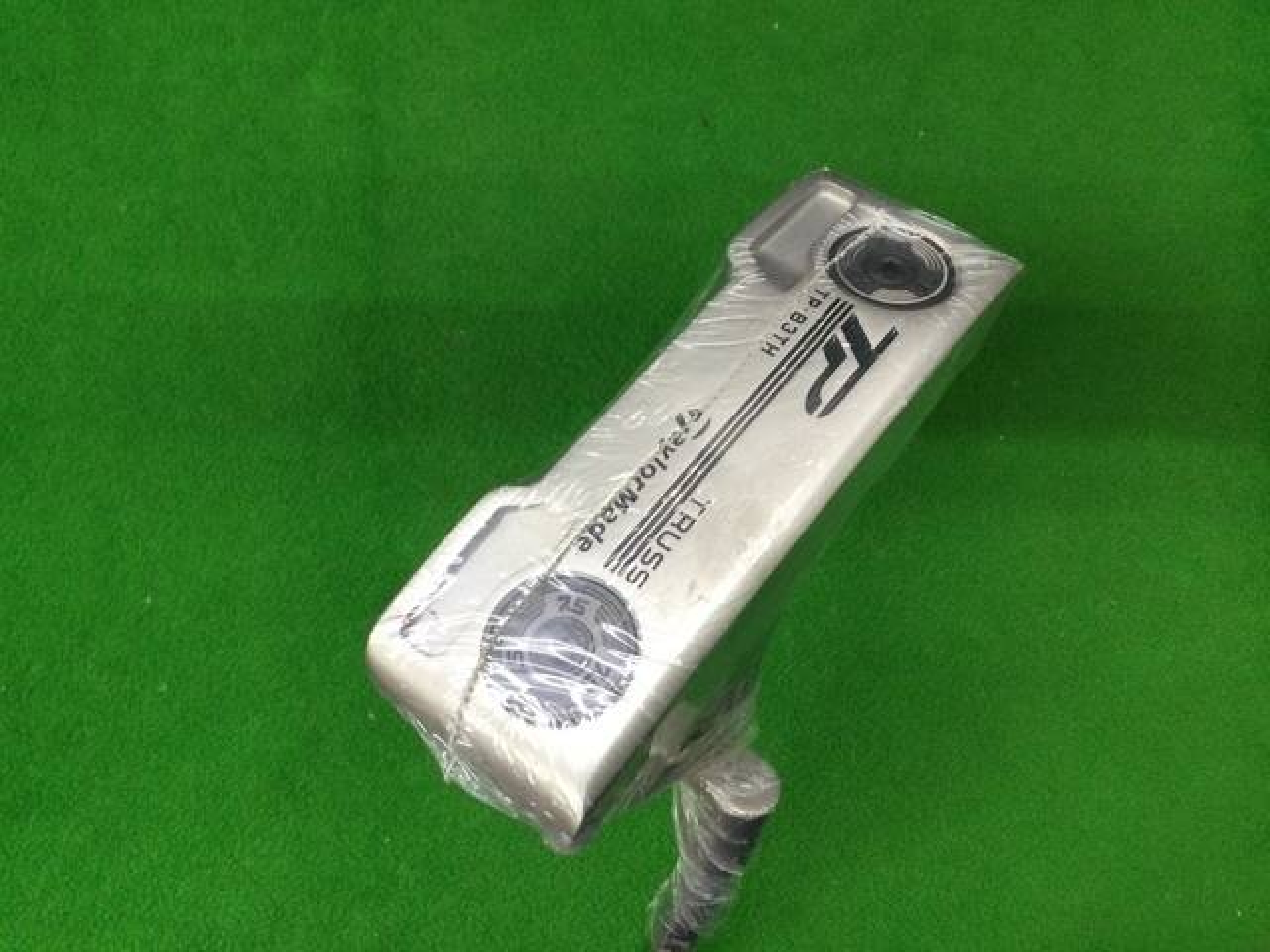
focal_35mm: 31
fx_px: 1137
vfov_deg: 45.4
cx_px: 635
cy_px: 476
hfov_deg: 58.4
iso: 64
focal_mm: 3.3
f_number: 2.4
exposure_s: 1/30
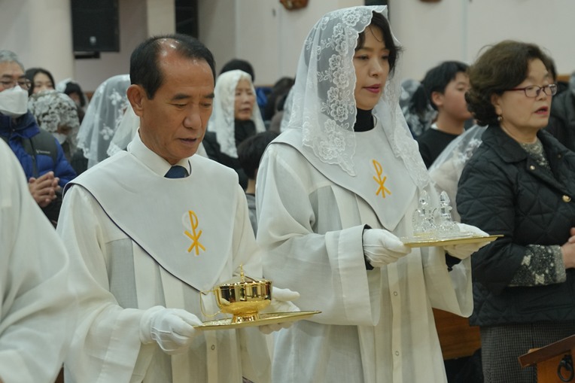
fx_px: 1748
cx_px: 288
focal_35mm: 110
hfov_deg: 18.7
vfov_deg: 12.5
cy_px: 192
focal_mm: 73
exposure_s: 1/60
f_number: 6.3
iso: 1600
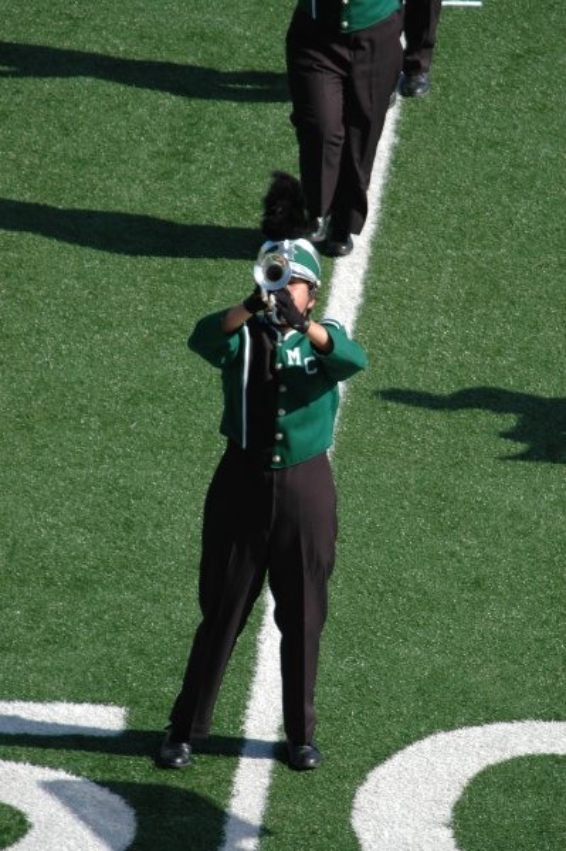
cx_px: 283
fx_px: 14173
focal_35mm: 600
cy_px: 426
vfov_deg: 3.4
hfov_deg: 2.3
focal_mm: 400
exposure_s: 1/800
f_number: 5.6
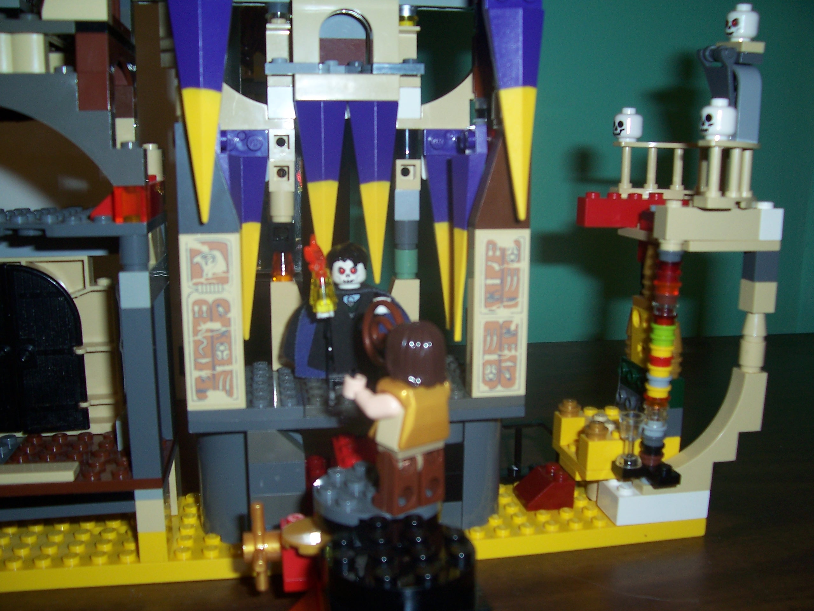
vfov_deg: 41.8
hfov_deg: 54.0
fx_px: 800
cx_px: 407
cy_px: 306
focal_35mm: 34
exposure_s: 1/60
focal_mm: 5.6
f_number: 2.7
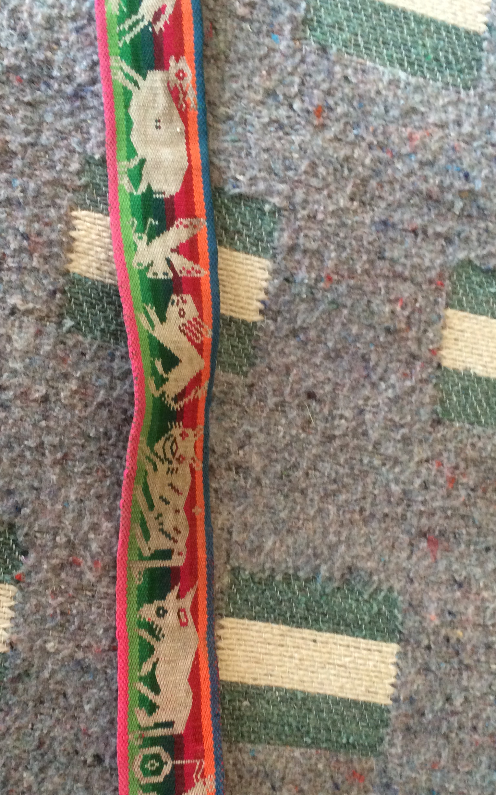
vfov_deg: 48.1
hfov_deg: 31.2
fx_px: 887
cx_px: 203
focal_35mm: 41
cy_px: 452
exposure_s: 1/33
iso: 250
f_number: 2.2
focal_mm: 4.15
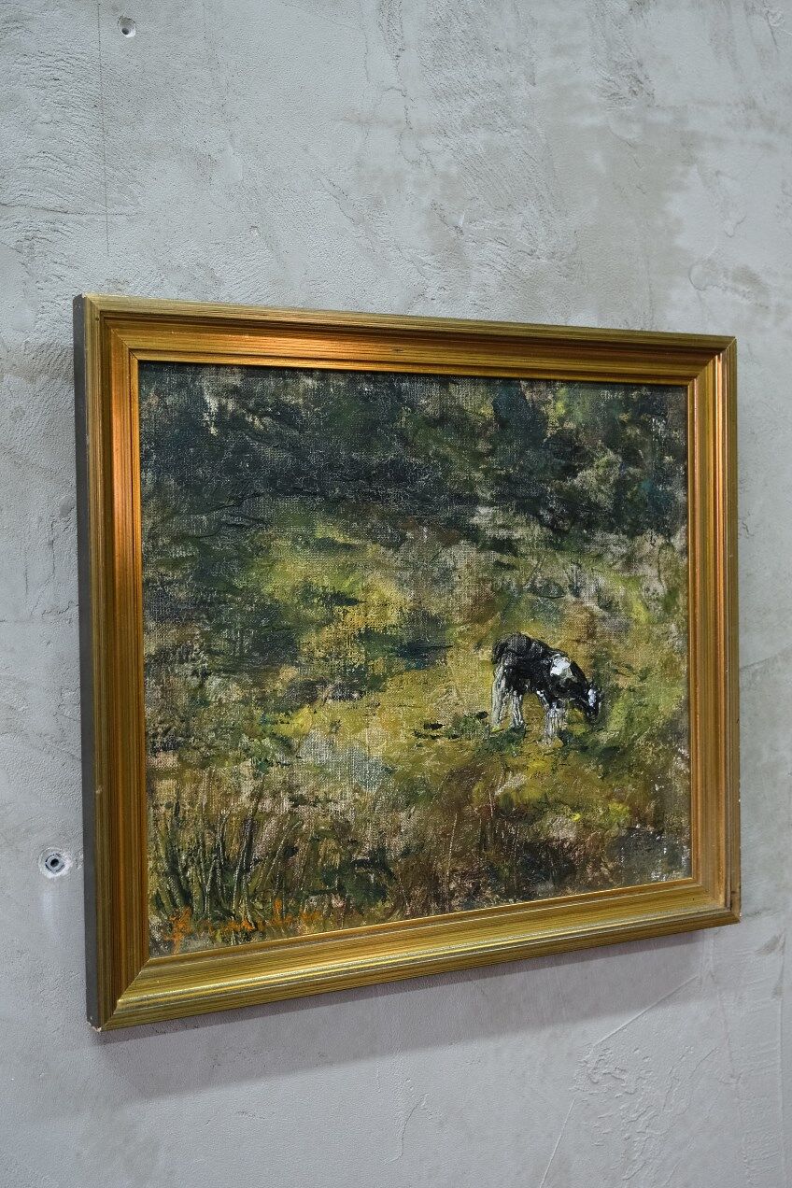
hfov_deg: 30.5
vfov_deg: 44.5
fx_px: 1452
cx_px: 396
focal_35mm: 44
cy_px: 594
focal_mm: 29.2
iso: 1600
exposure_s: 1/42
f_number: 4
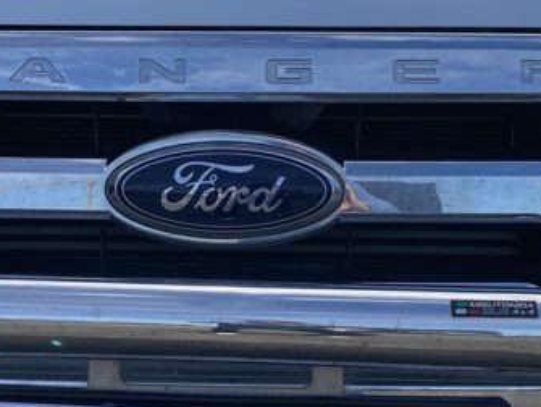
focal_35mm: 93
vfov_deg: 15.9
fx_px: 1455
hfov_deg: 21.0
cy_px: 132
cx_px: 229
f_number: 1.8
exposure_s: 1/4115
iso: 32
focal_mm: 4.25
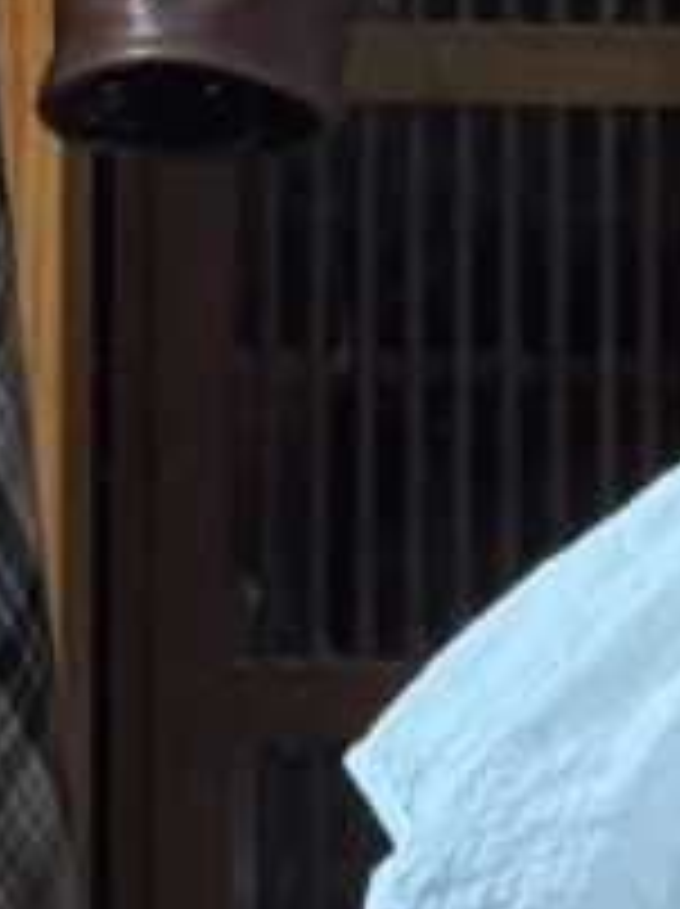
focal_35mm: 343
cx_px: -612
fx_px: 9003
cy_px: -346
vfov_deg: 5.7
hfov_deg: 4.3
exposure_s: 1/60
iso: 200
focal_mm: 6.76
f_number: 1.78
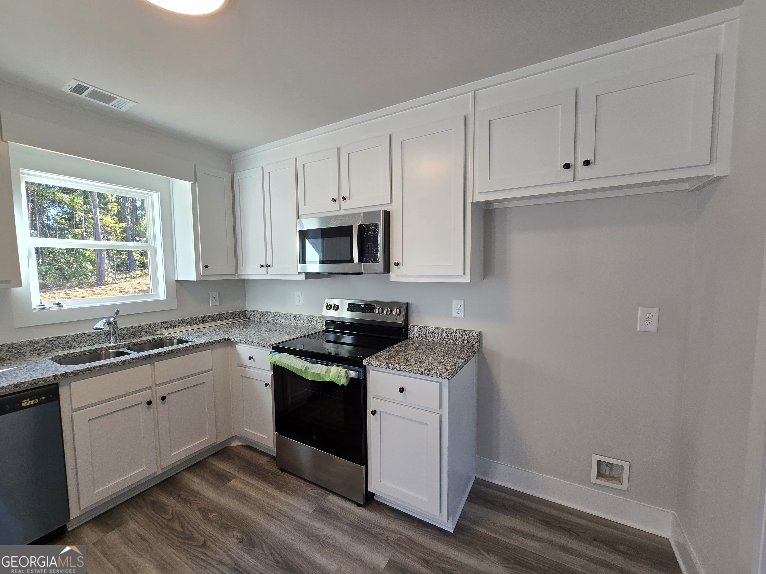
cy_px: 287
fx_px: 288
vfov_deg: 89.9
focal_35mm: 13
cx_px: 383
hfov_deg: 106.2
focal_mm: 2.2
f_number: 2.2
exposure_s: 1/120
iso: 80
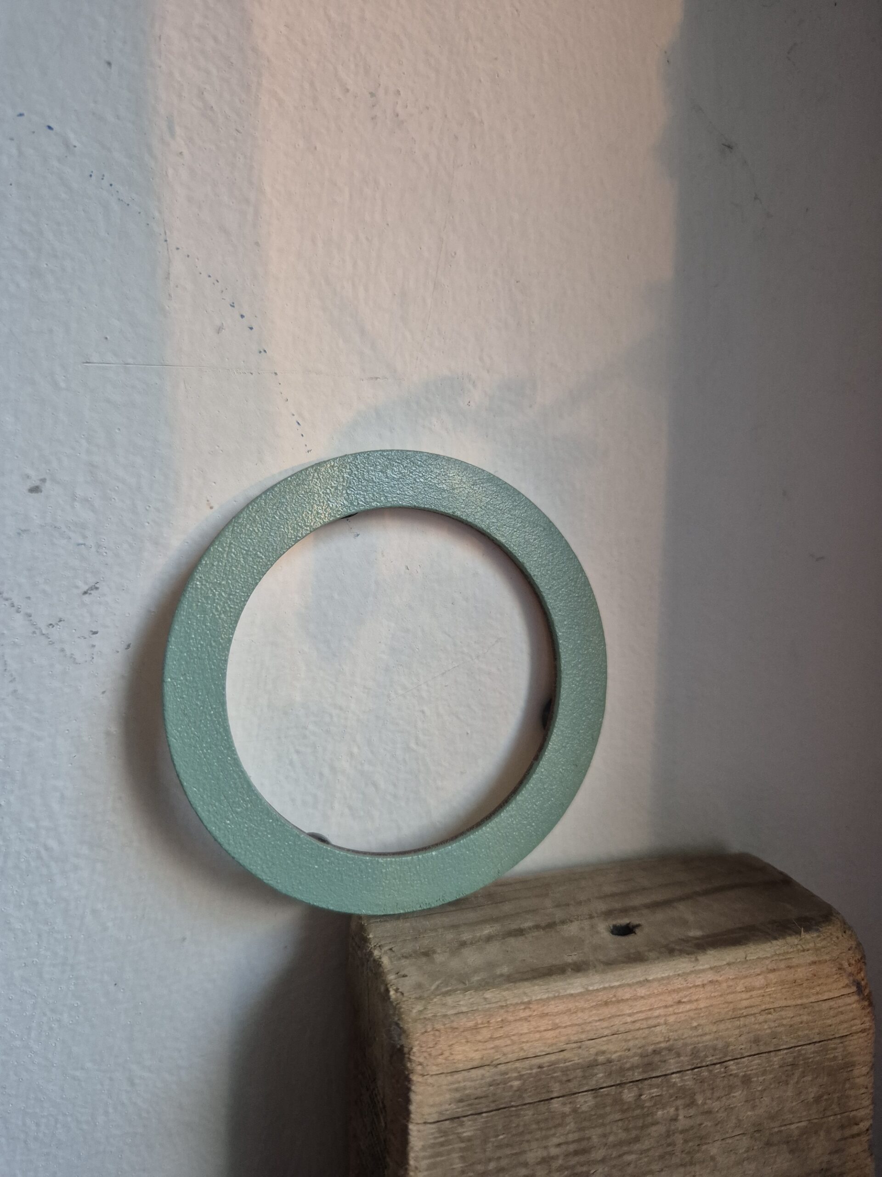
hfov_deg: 58.9
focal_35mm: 23
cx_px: 441
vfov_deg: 73.9
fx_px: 781
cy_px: 588
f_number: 1.8
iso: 800
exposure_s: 1/100
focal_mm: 5.4
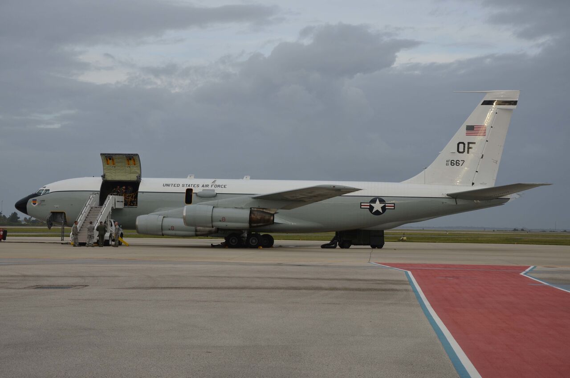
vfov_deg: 23.7
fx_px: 901
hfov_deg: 35.1
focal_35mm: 57
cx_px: 285
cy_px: 189
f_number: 7.1
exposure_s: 1/200
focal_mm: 38
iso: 200
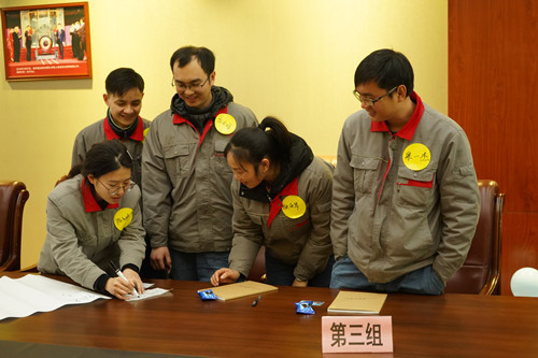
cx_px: 269
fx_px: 717
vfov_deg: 28.1
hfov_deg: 41.1
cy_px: 179
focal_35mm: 48
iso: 8000
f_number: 5
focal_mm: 48
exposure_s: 1/60
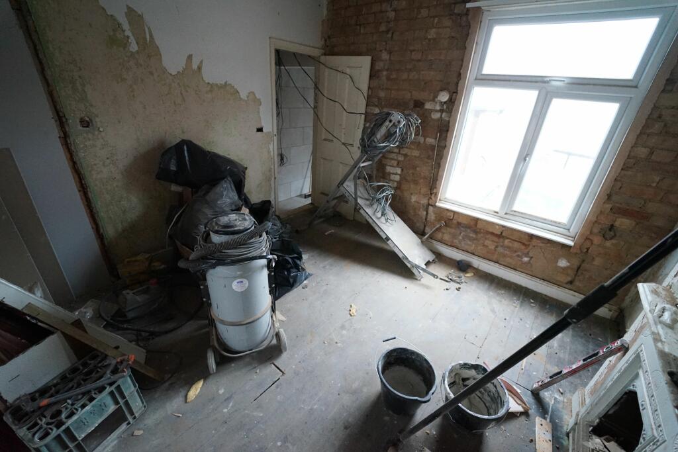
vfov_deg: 81.2
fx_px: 264
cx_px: 339
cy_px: 226
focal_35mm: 14
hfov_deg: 104.2
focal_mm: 14
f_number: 2.8
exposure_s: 1/50
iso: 6400
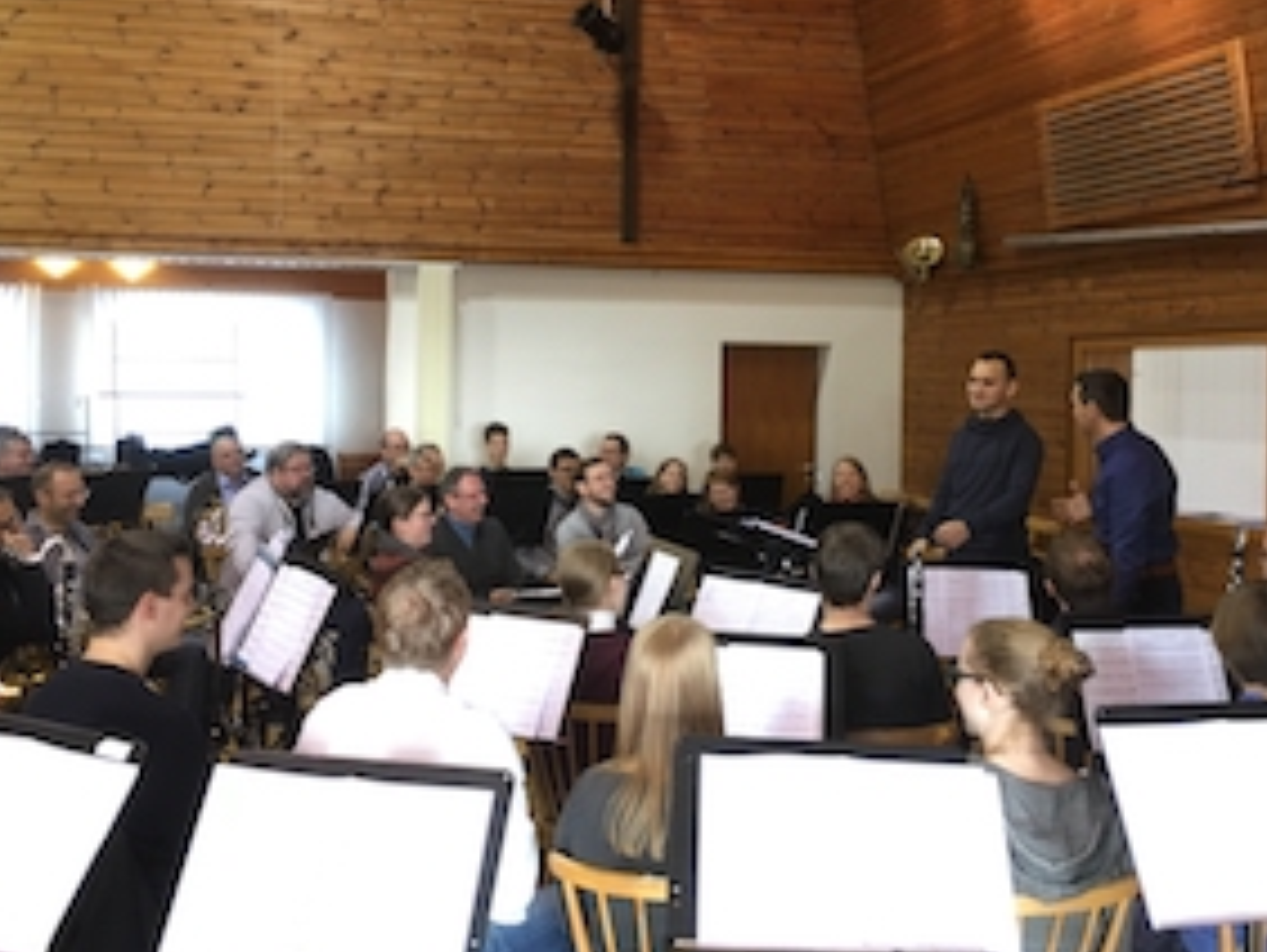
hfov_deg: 50.1
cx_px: 660
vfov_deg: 38.6
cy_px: 400
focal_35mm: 37
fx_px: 1355
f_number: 2.2
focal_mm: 4.15
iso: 125
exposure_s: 1/33
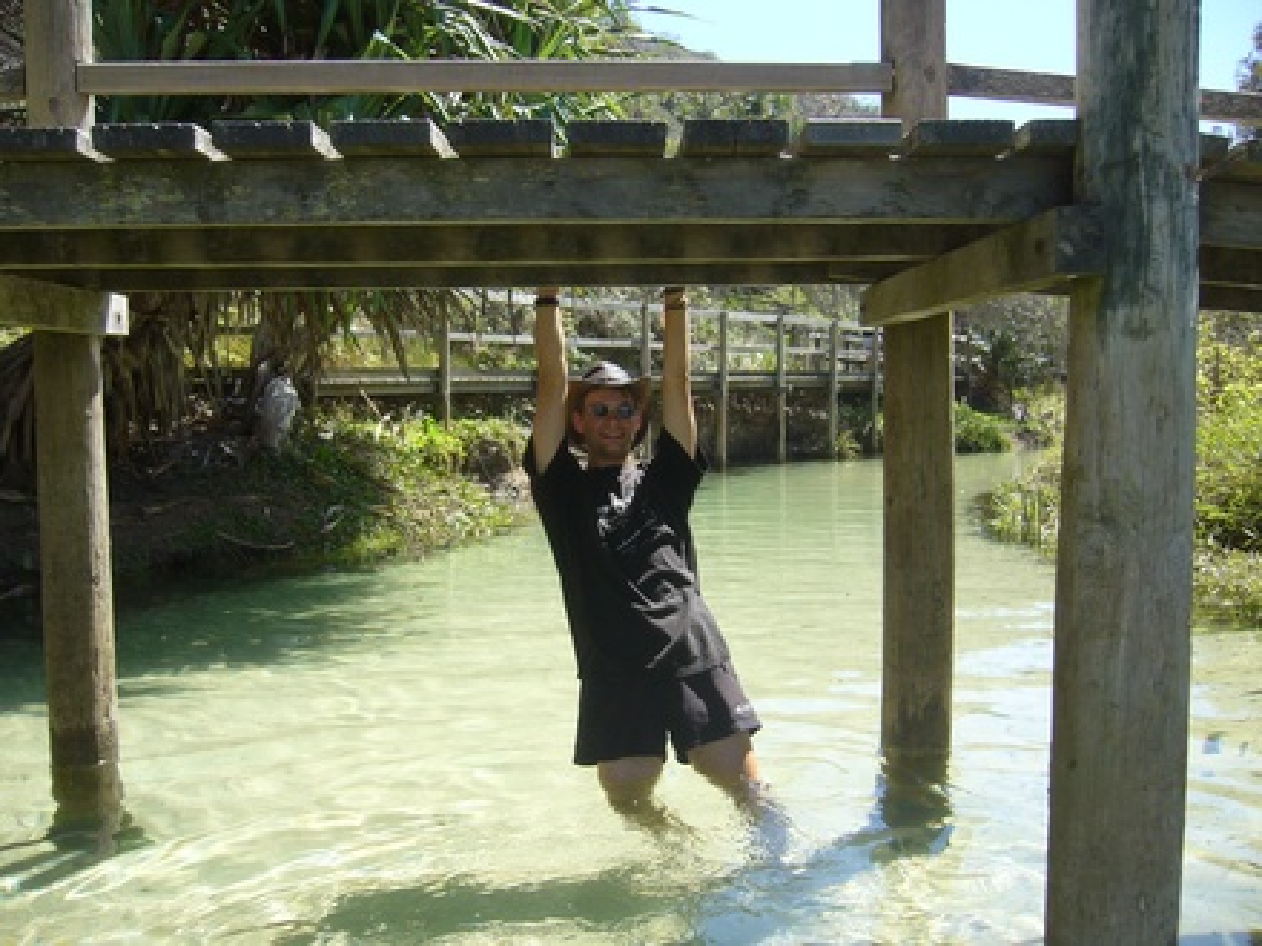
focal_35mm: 35
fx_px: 1276
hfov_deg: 52.6
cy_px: 473
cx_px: 631
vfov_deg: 40.7
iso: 80
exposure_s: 1/400
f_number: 2.8
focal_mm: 5.8
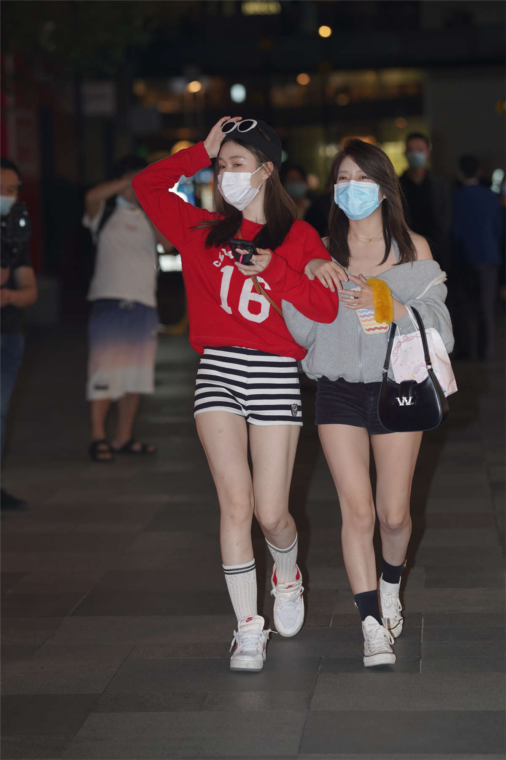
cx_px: 253
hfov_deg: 10.2
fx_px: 2846
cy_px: 380
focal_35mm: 135
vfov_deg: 15.2
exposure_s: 1/200
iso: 500
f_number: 3.2
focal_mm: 135
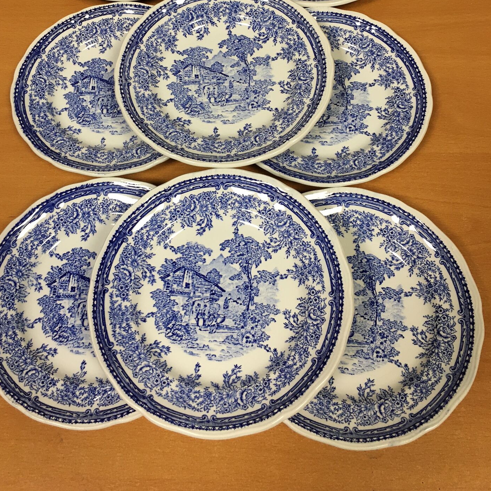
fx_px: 594
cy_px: 144
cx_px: 229
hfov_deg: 44.9
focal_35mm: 37
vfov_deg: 43.9
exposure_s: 1/33
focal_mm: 4.15
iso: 50
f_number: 2.2
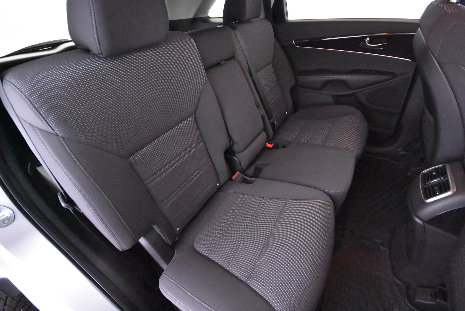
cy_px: 156
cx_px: 232
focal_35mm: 15
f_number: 4
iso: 12800
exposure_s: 1/40
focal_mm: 10
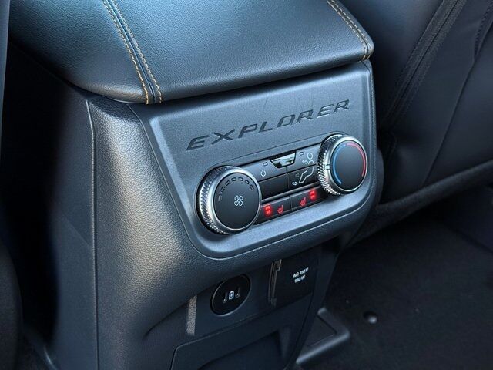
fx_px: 684
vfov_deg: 30.3
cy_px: 185
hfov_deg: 39.7
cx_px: 246
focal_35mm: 48
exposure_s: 1/60
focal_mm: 6.76
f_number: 1.78
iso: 100
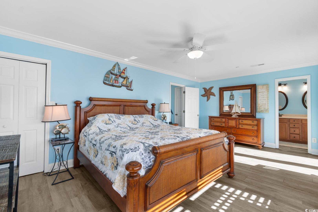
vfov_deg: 77.3
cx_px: 159
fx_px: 132
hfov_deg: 100.4
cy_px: 106
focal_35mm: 15
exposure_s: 1/100
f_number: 5
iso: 100
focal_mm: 10
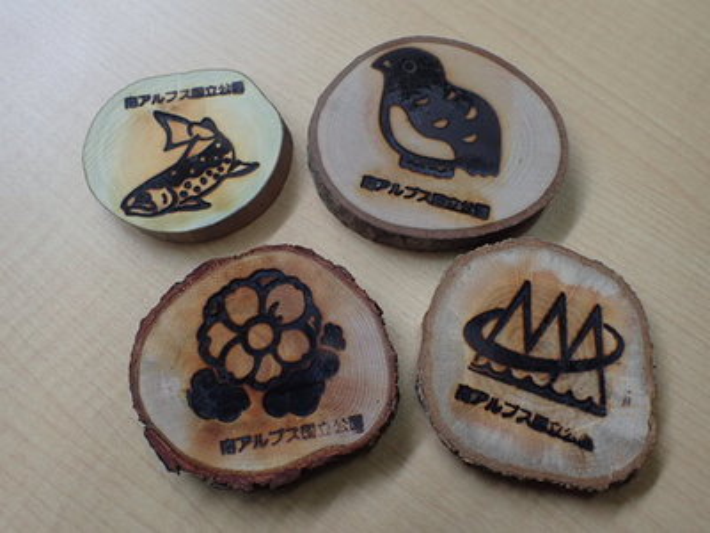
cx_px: 355
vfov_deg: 46.8
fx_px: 615
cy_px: 266
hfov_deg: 60.0
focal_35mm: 30
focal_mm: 5.5
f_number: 2.3
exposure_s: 1/125
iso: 125
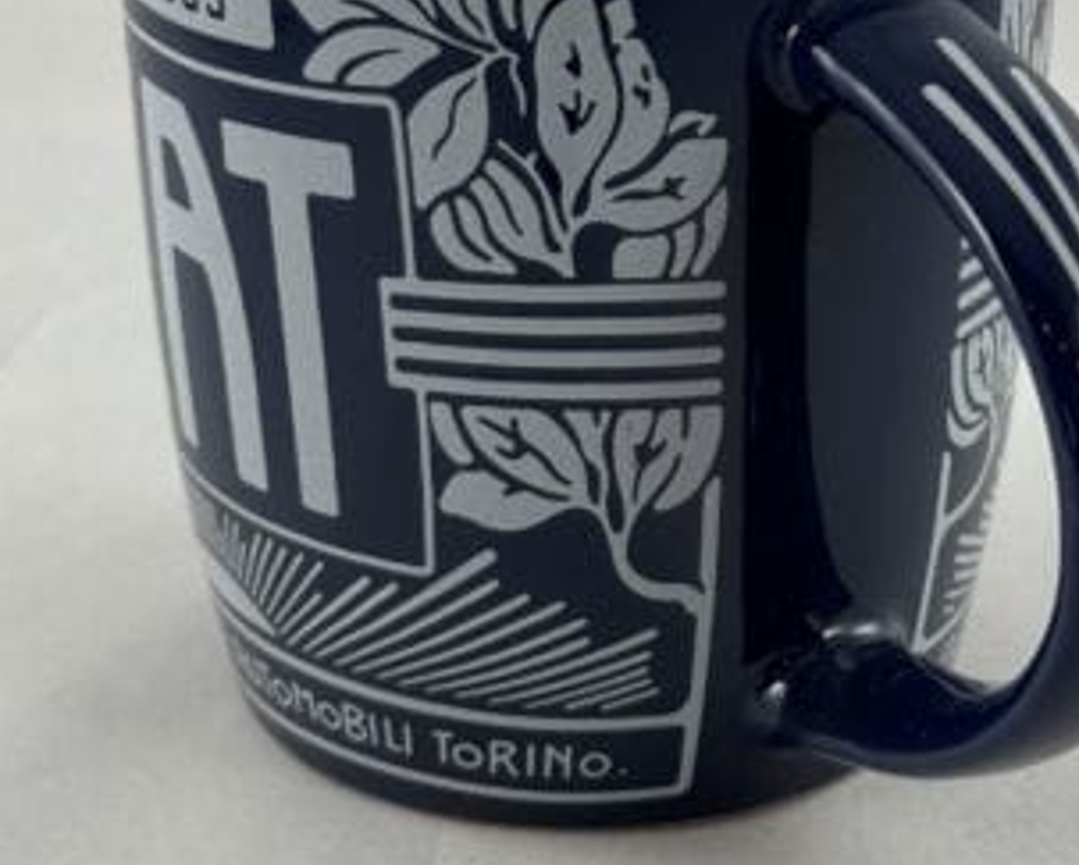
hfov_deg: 18.6
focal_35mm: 103
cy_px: 301
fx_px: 3292
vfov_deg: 14.9
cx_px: 648
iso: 64
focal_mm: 6.86
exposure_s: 1/100
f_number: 1.78
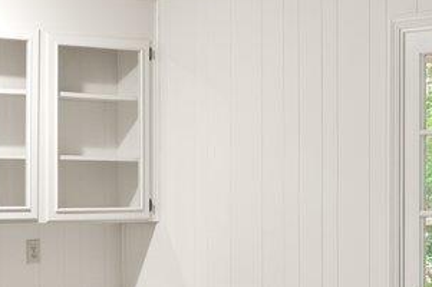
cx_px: 263
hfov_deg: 18.8
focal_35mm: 109
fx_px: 1307
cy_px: 138
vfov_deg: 12.5
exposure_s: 3.2
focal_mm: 16
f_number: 8
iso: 320
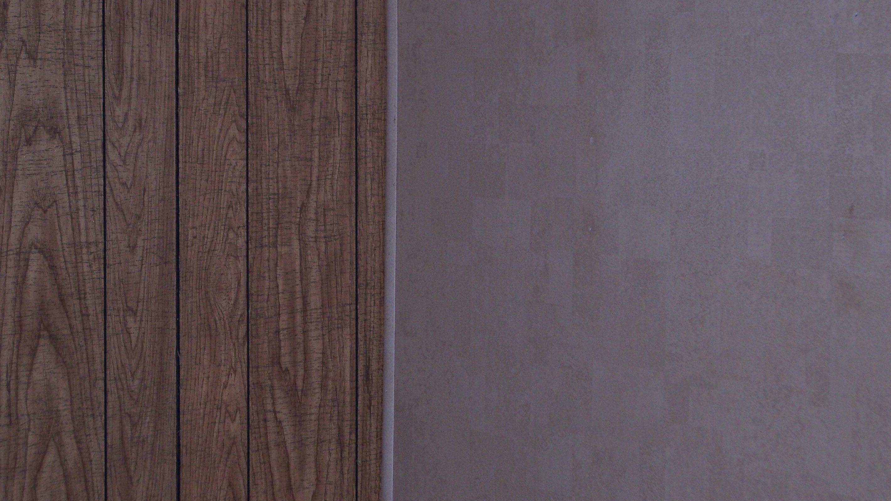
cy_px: 251
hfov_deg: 18.8
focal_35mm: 114
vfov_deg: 10.6
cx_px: 443
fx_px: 2693
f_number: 4.8
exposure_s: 1/125
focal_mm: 21.3
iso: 140
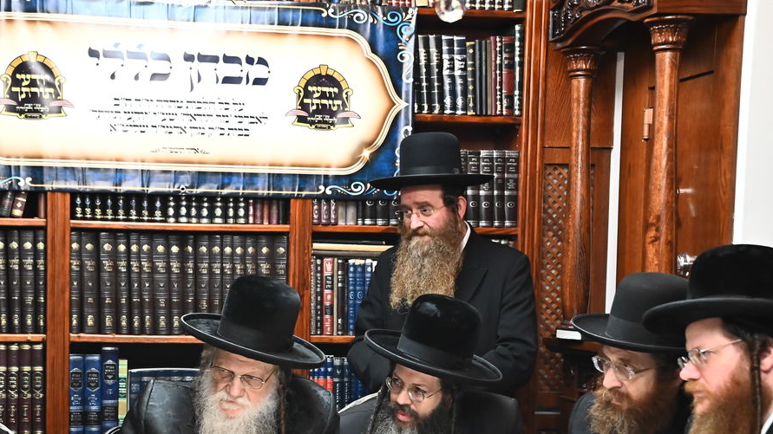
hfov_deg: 28.4
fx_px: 1517
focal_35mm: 74
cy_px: 385
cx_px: 271
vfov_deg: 16.1
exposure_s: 1/160
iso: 3200
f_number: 4.2
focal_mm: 45
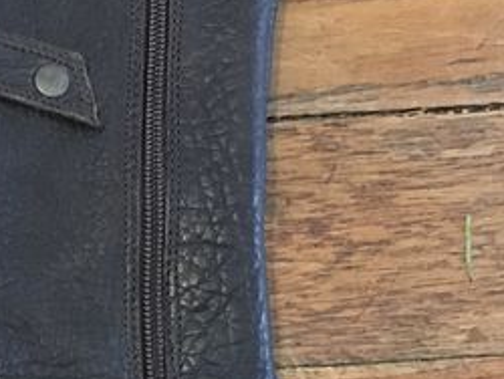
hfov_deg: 16.2
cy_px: 389
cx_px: -113
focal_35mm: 116
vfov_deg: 12.6
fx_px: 1691
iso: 500
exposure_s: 1/17
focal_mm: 4.15
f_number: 2.2
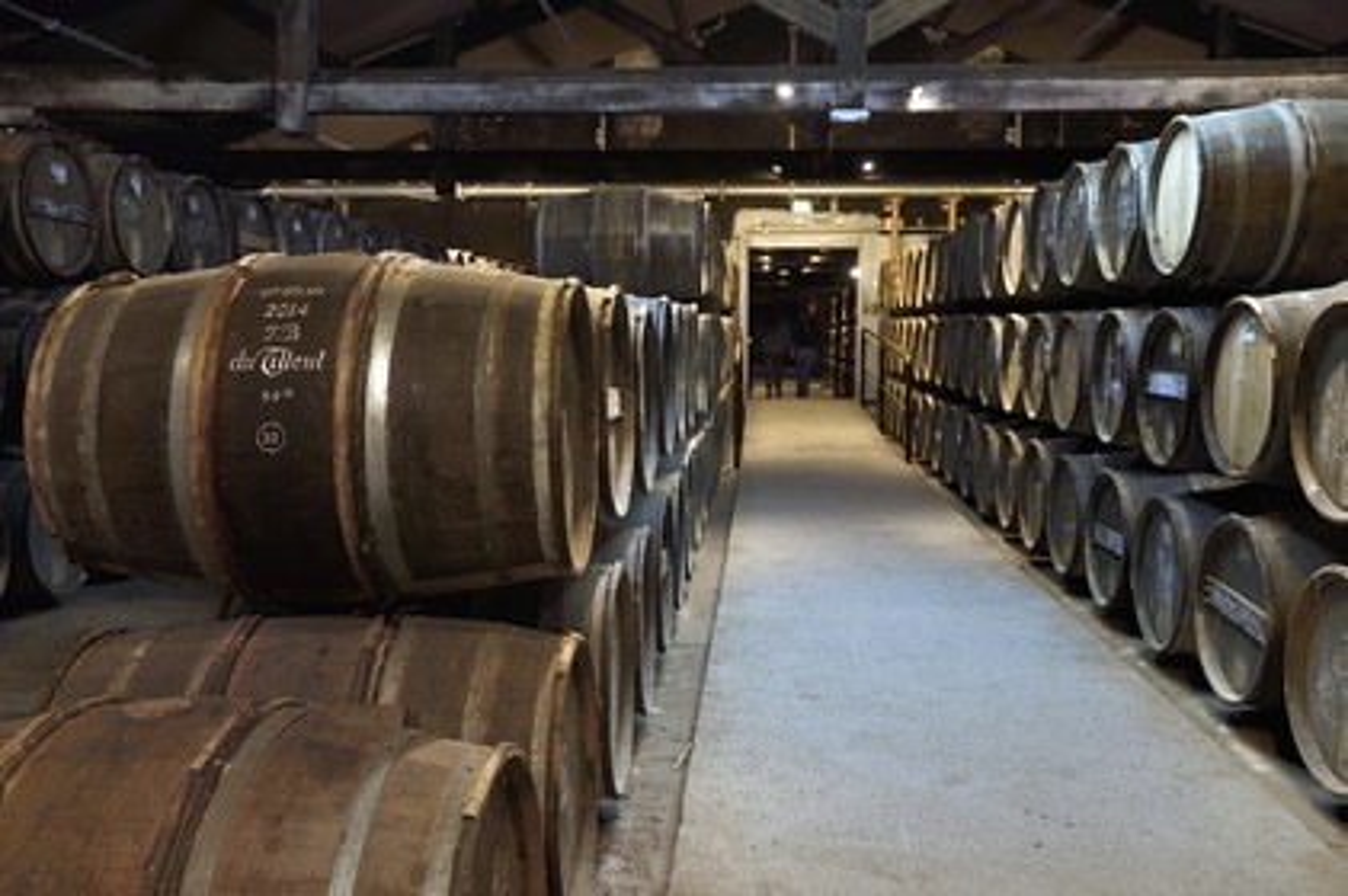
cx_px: 674
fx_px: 1197
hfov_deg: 58.8
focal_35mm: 32
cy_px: 448
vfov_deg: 41.1
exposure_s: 1/20
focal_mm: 32
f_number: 6.3
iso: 1600
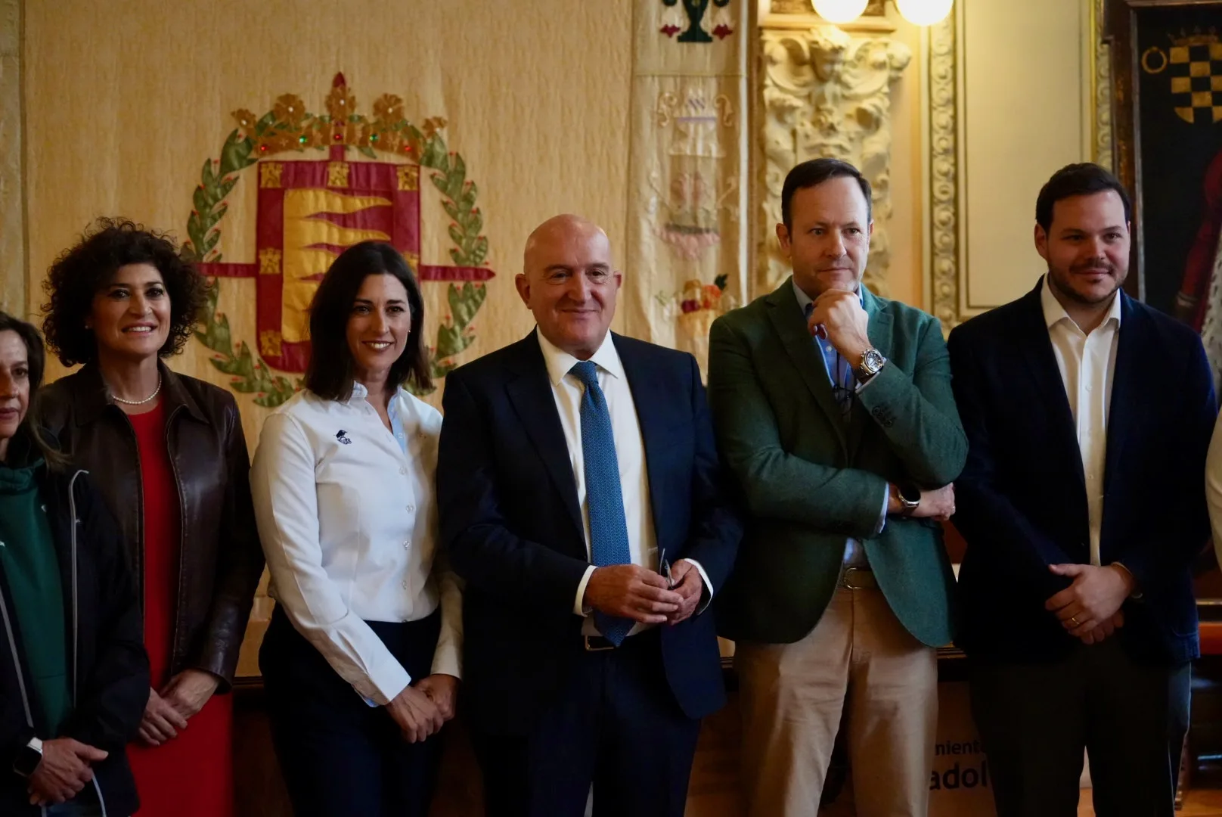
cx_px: 611
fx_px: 2378
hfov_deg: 28.8
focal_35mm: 70
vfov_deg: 19.5
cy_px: 408
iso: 12800
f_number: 4
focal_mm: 70
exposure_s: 1/800
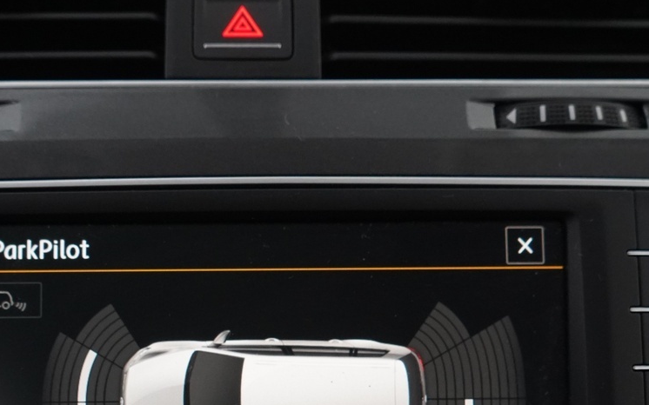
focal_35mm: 62
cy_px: 382
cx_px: 255
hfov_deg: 32.9
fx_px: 1096
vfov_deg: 20.4
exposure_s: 1/60
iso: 4000
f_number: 4
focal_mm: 28
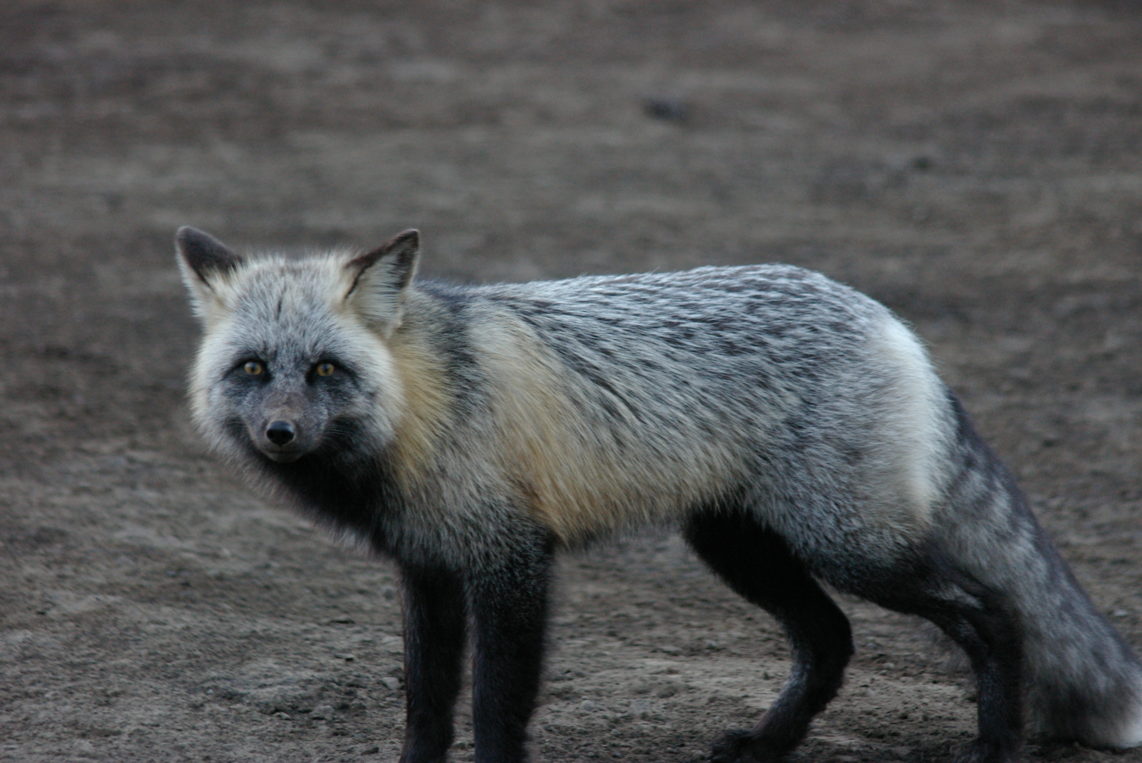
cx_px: 571
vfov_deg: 5.1
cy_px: 382
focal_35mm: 270
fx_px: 8568
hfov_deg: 7.6
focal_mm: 180
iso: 800
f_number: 4.5
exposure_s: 1/60
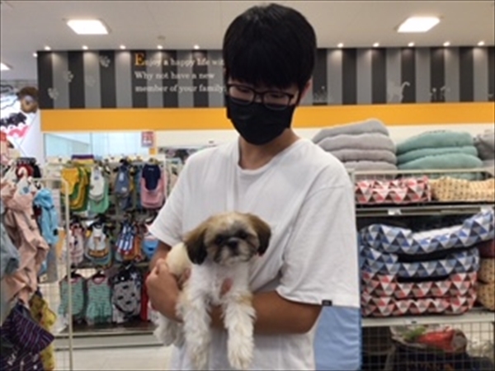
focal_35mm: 31
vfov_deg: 45.4
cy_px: 186
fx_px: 443
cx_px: 248
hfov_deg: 58.4
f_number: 2.4
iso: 25
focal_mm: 3.3
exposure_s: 1/30
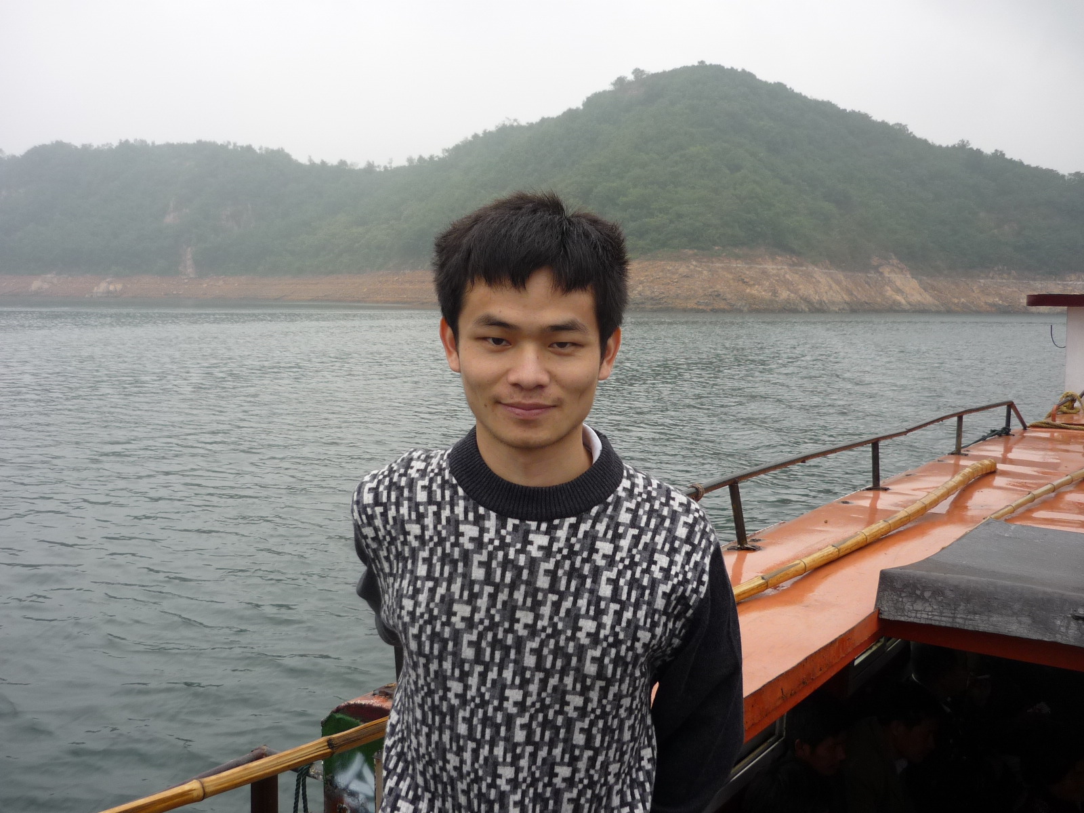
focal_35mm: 33
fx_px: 1033
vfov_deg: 42.9
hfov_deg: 55.4
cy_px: 406
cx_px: 542
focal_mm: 5.5
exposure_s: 1/400
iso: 100
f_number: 2.8
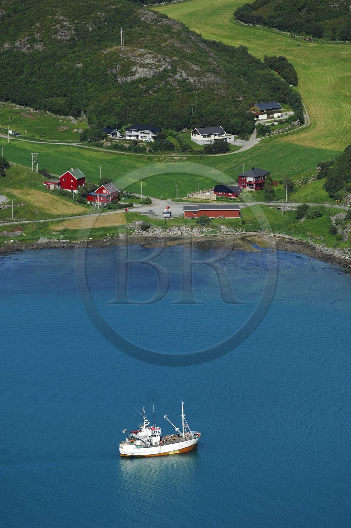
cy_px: 264
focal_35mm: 225
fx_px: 3300
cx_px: 176
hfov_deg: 6.1
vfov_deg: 9.2
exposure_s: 1/2000
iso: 100
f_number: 3.5
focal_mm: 150
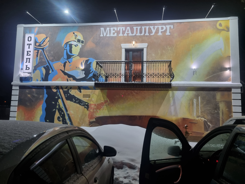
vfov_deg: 53.1
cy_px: 92
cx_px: 122
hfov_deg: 67.3
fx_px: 184
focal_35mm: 26
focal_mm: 5.4
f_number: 1.8
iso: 200
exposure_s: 1/50
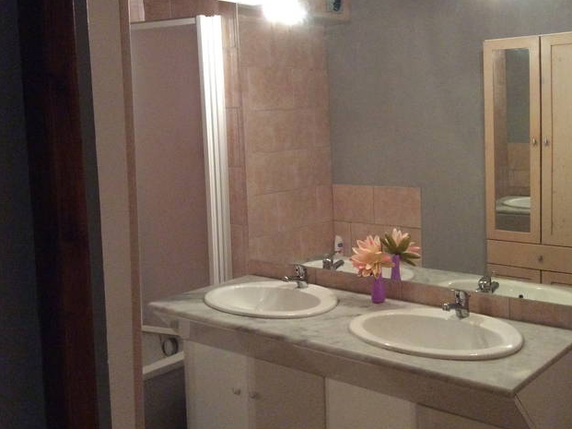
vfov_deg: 34.3
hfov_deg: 44.7
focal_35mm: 42
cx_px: 318
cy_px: 195
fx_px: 694
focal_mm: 3.3
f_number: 2.4
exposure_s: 1/20
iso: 320
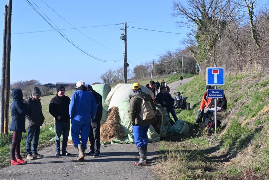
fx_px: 523
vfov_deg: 19.5
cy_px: 90
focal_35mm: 70
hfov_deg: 28.8
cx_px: 134
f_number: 11
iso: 500
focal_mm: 70
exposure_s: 1/500
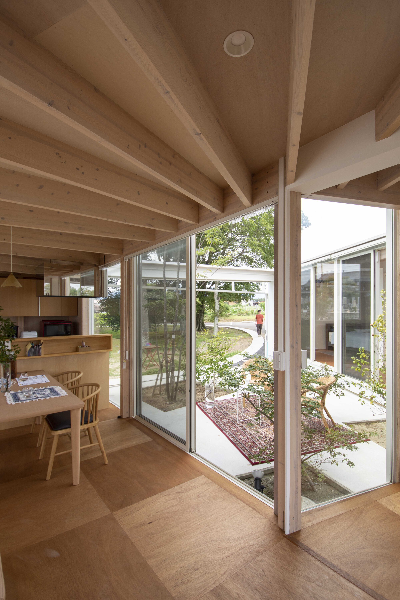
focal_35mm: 18
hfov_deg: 67.4
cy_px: 300
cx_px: 200
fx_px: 300
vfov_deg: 90.0
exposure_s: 1/125
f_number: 6.3
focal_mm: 12
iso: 100
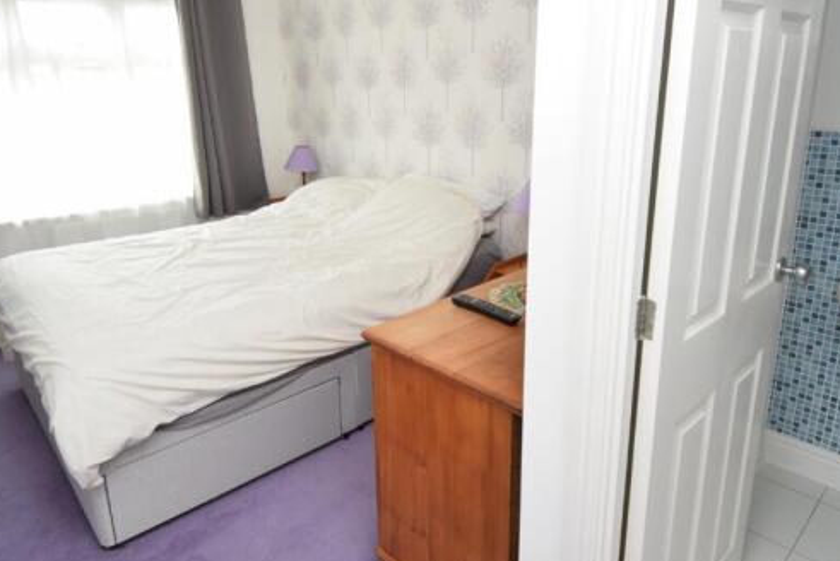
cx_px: 411
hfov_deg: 73.7
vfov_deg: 53.0
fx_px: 560
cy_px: 235
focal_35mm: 24
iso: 400
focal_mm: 12
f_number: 4.5
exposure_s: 1/80
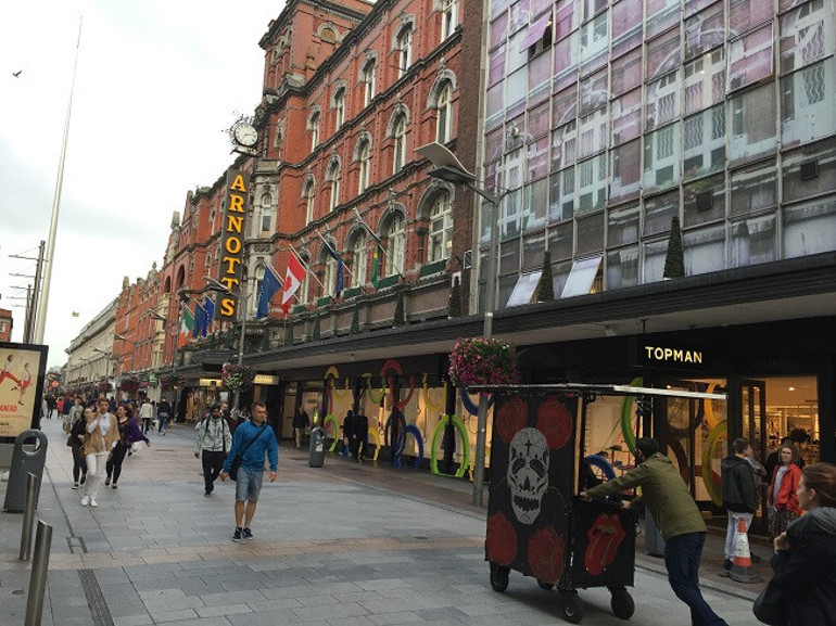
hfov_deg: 61.7
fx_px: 700
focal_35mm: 29
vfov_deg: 48.2
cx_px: 418
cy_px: 313
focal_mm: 4.15
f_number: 2.2
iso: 32
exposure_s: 1/172
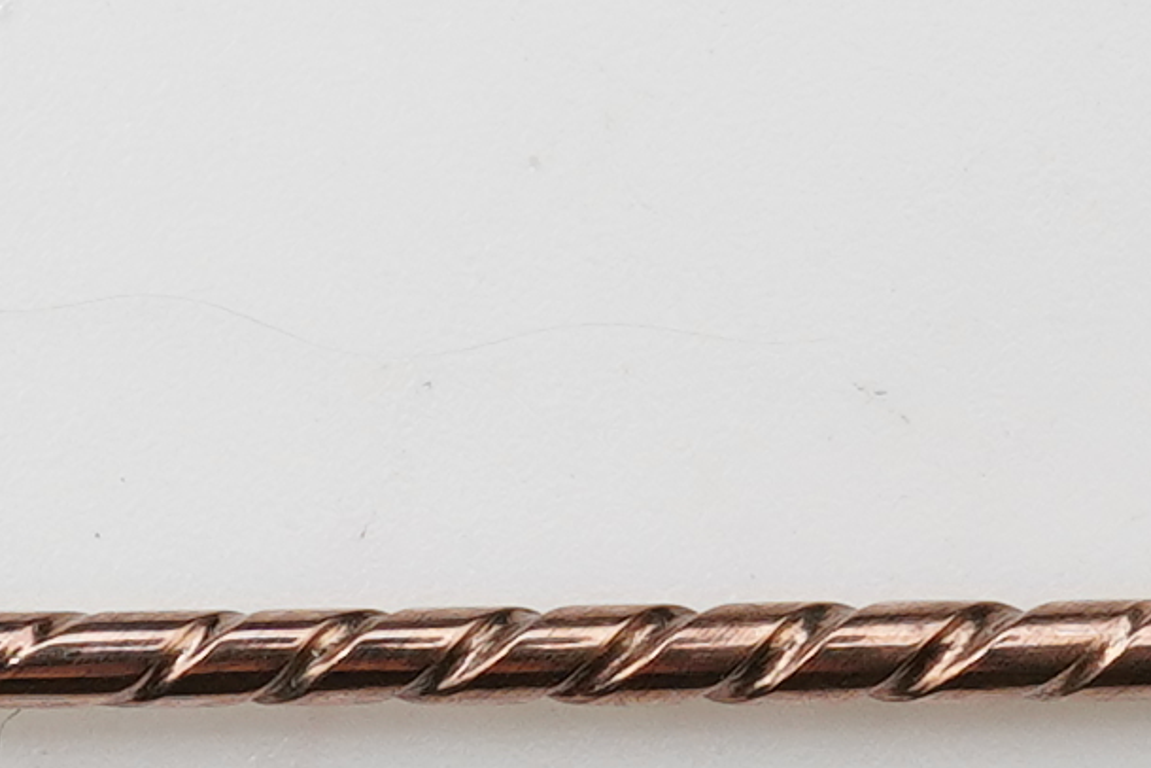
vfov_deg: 4.7
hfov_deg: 7.1
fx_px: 9303
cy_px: 626
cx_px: 656
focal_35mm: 291
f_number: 16
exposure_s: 1/125
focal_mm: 30
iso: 500
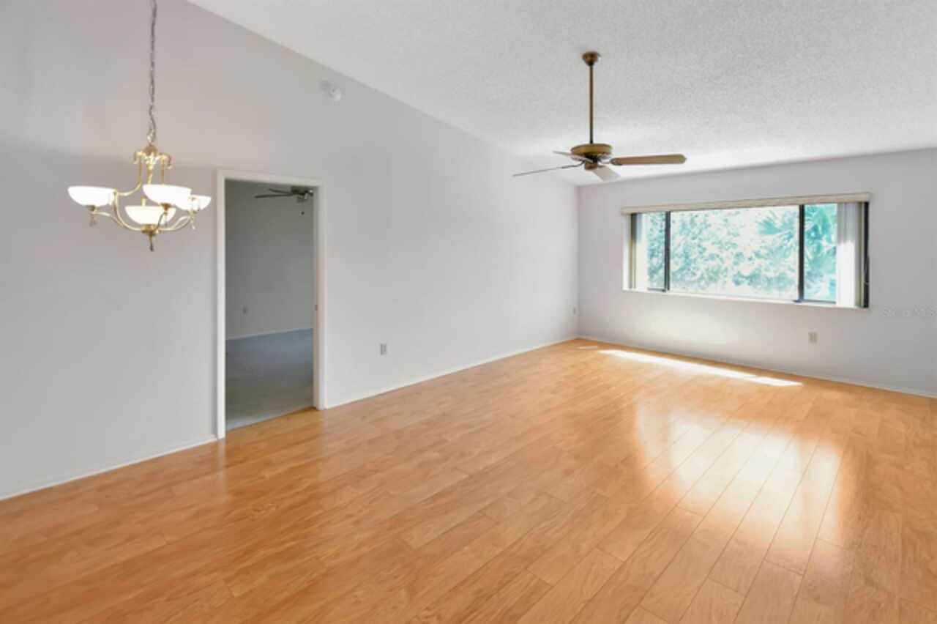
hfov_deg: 100.4
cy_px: 312
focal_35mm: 15
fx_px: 390
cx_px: 468
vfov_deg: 77.3
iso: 100
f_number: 3.5
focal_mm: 10
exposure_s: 1/10
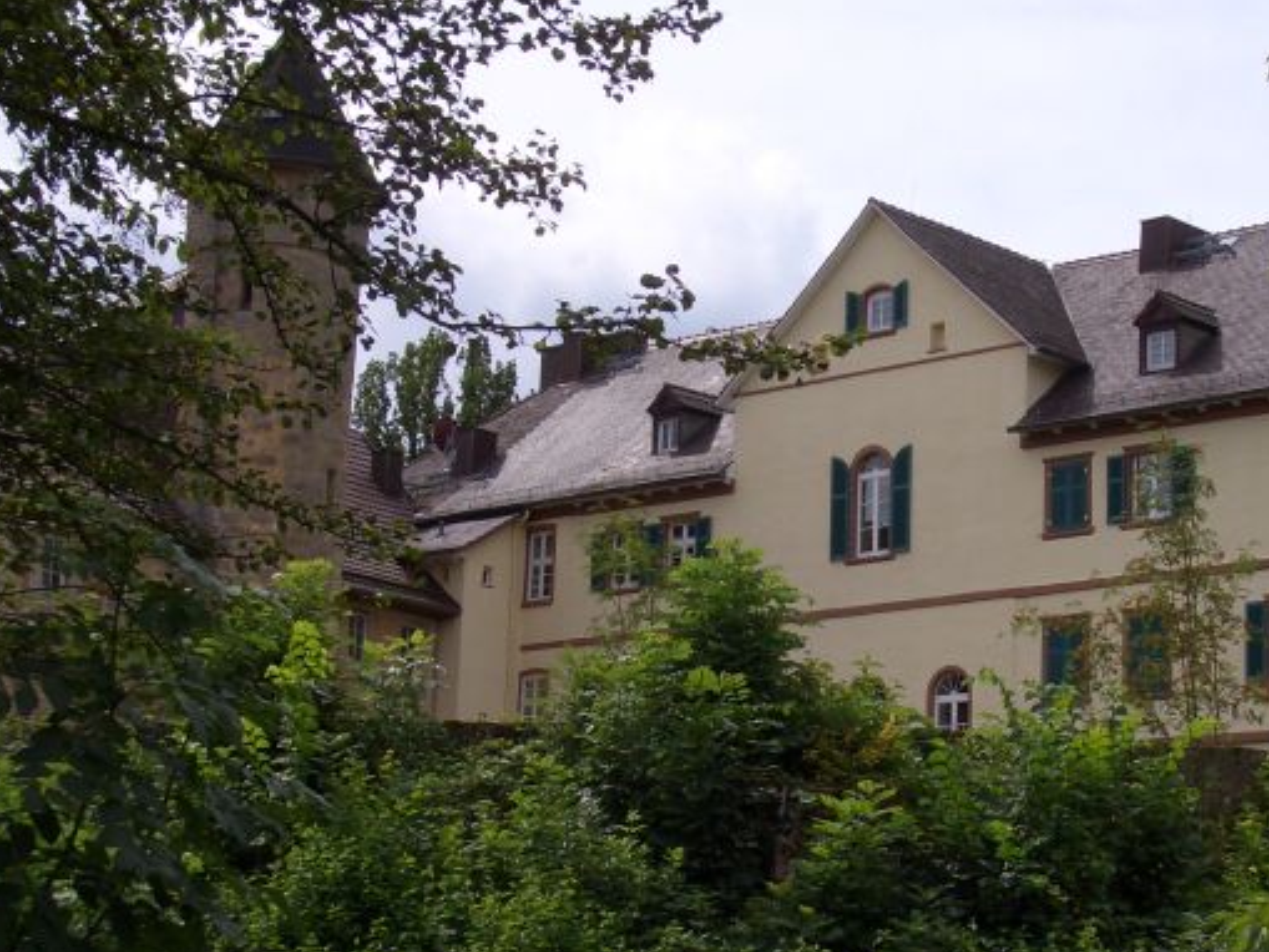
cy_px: 538
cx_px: 843
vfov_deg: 19.1
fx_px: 2823
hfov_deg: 25.2
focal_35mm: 77
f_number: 5
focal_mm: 8.2
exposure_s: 1/400
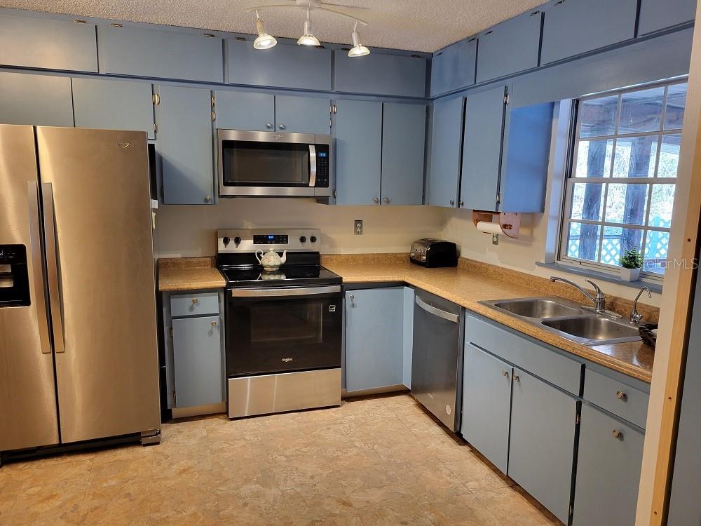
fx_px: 527
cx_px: 350
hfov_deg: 67.3
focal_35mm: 26
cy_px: 263
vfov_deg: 53.1
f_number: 1.8
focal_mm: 5.4
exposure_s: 1/40
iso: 200
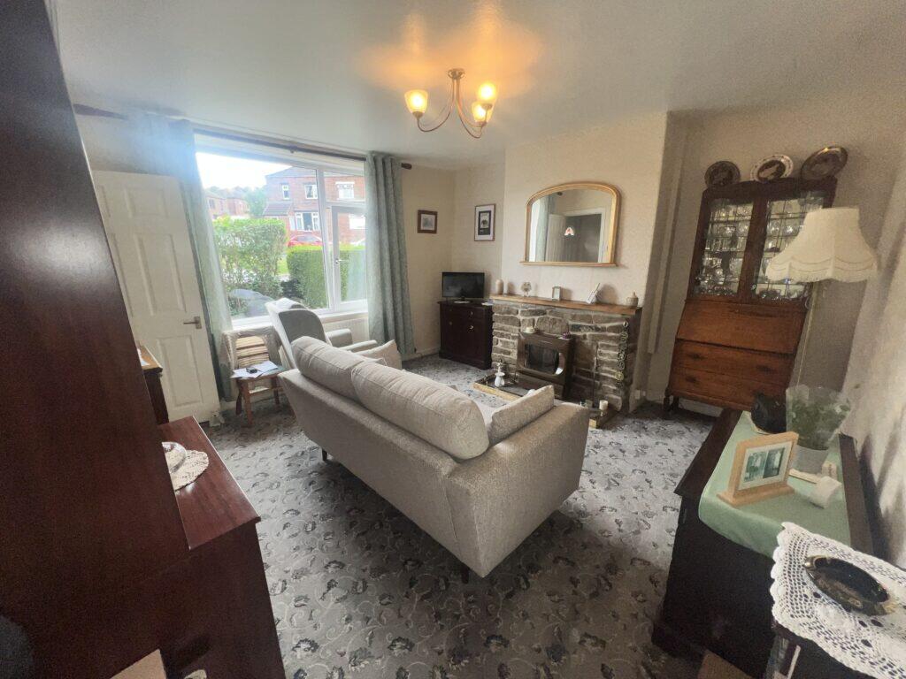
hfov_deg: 106.2
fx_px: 340
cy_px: 340
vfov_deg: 89.9
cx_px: 453
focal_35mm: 13
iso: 32
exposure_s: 1/122
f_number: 1.8
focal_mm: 1.57
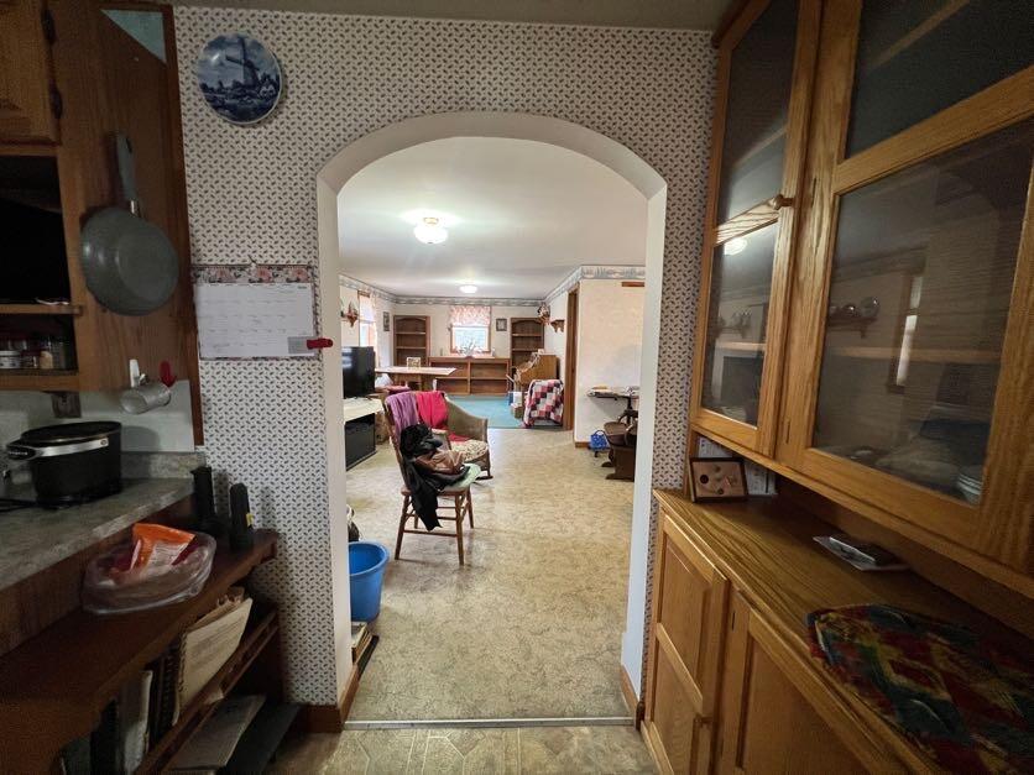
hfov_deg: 106.2
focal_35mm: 13
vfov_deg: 89.9
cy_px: 388
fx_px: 388
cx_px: 517
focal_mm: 1.57
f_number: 1.8
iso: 250
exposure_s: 1/60
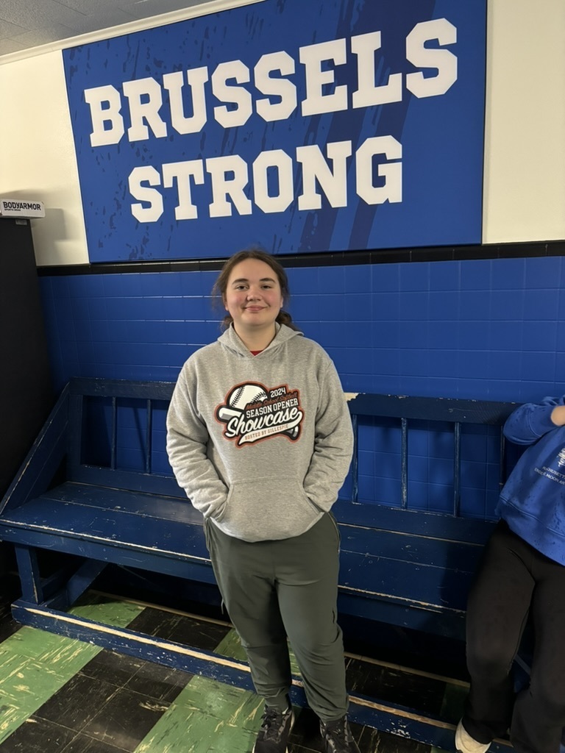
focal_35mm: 26
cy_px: 376
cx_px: 282
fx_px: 566
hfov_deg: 53.1
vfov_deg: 67.3
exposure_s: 1/30
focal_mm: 5.96
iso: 500
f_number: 1.6
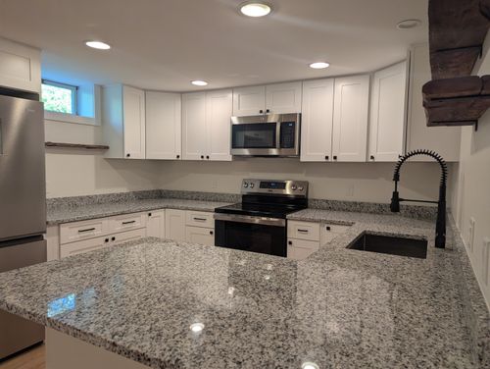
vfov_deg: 56.9
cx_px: 245
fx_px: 340
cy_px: 184
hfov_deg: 71.5
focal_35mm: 24
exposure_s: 1/120
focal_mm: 6.81
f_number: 1.85
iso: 95
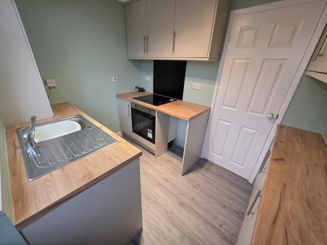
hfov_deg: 106.2
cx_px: 164
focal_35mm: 13
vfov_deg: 89.9
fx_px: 123
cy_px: 122
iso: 200
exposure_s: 1/50
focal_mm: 2.2
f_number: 1.9
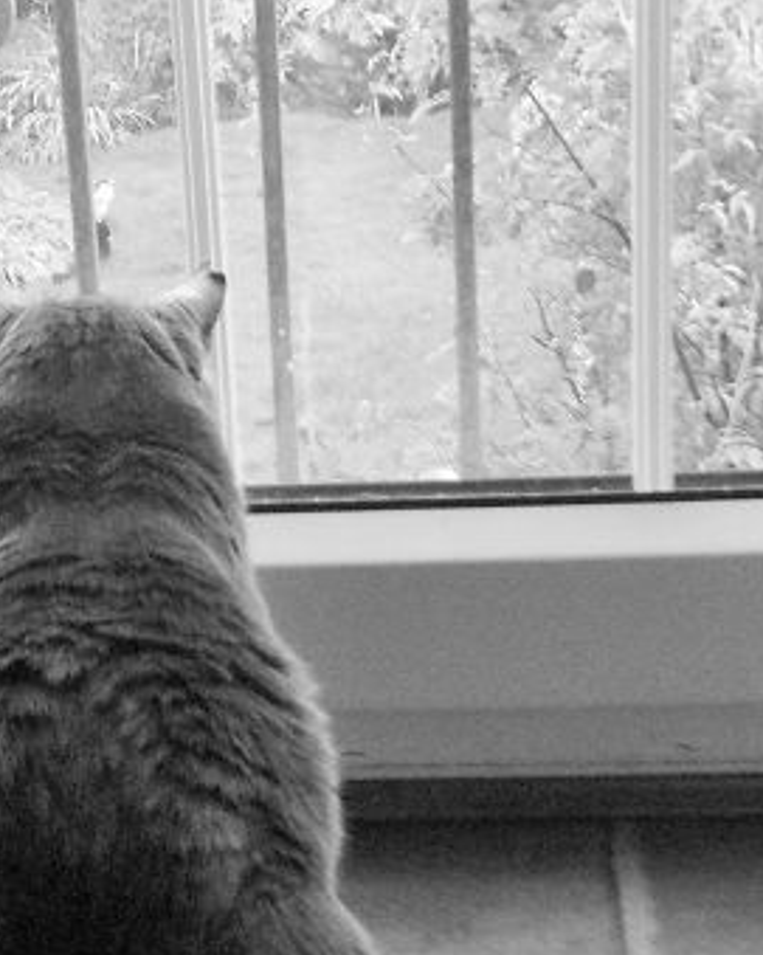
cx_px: 245
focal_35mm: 94
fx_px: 2655
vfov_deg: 20.4
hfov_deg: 16.3
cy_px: 542
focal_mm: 4.28
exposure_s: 1/20
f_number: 2.4
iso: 80
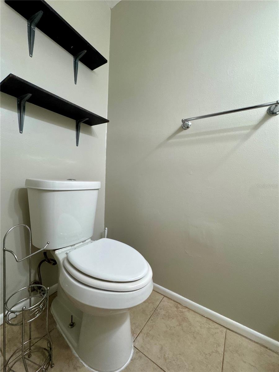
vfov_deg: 102.1
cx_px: 140
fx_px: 150
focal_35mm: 14
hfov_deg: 85.7
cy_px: 186
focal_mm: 2.22
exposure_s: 1/120
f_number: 2.2
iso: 320
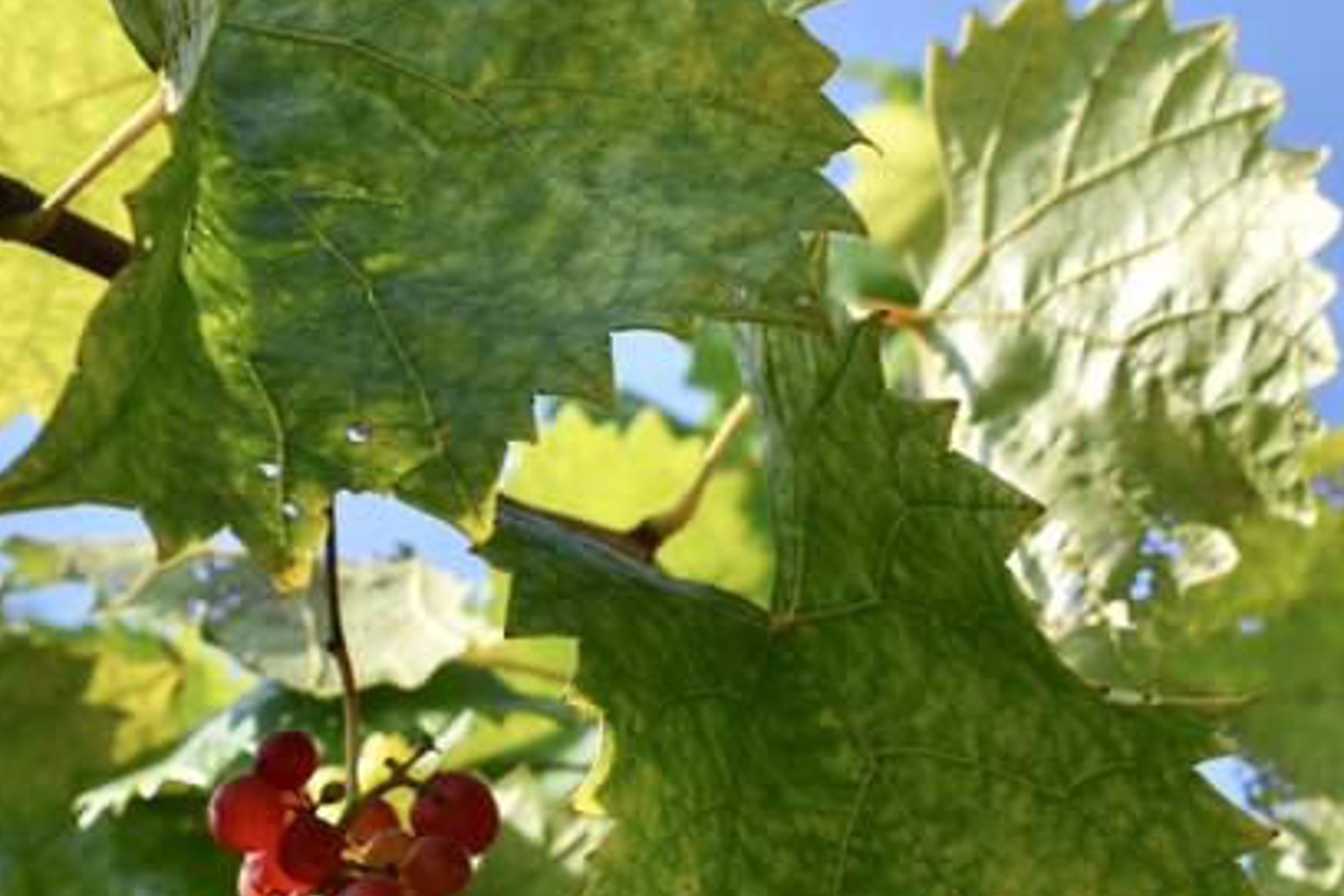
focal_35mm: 109
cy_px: 591
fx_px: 4079
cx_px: 557
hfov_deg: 18.7
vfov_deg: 12.5
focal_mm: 29
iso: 200
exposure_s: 1/320
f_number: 9
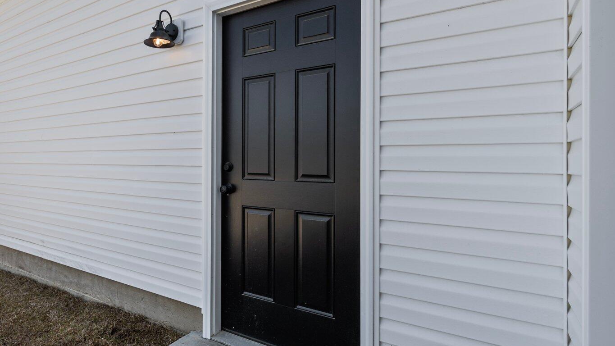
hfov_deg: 79.1
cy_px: 154
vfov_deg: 51.4
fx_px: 359
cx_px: 216
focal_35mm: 22
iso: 64
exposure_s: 1/160
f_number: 7.1
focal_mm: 14
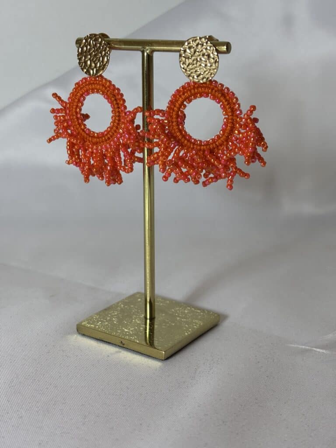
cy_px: 224
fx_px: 673
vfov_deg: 36.8
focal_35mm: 52
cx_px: 168
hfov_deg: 28.0
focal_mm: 5.96
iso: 25
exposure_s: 1/113
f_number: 1.6
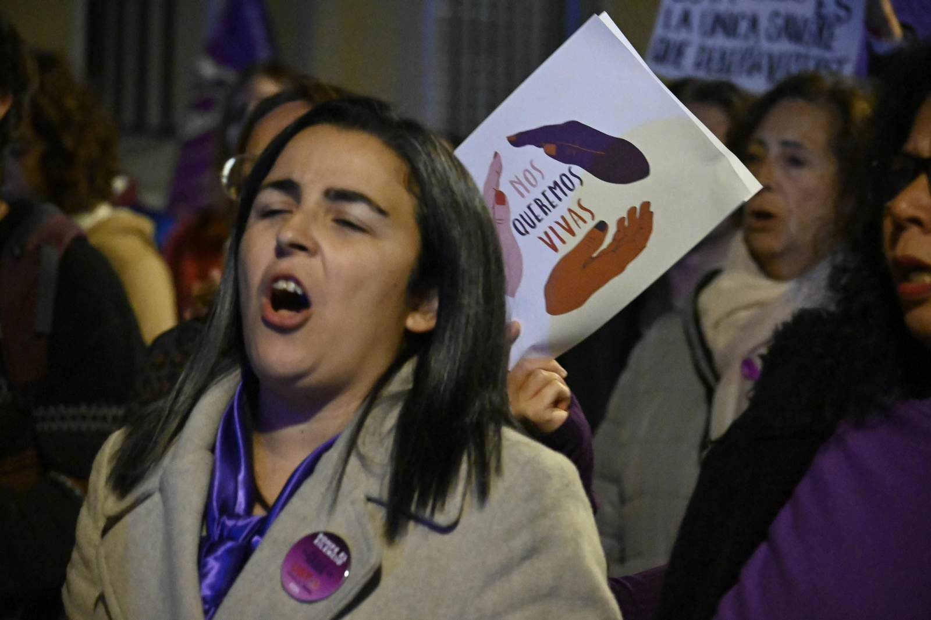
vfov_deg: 6.8
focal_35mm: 202
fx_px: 5235
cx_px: 466
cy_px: 310
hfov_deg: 10.2
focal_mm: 135
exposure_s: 1/80
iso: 12800
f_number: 6.3
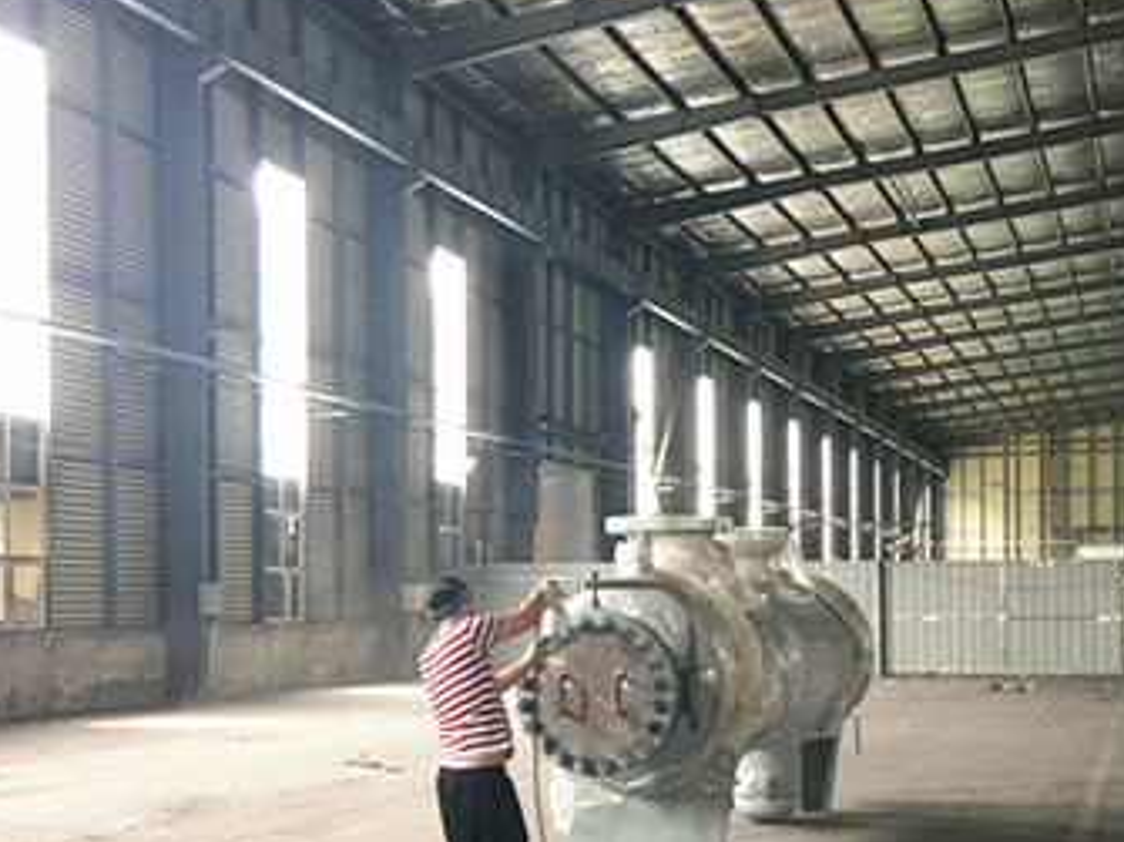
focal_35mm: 52
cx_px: 614
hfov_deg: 36.8
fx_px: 1688
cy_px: 597
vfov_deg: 27.7
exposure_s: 1/17
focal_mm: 4.15
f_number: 2.2
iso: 64
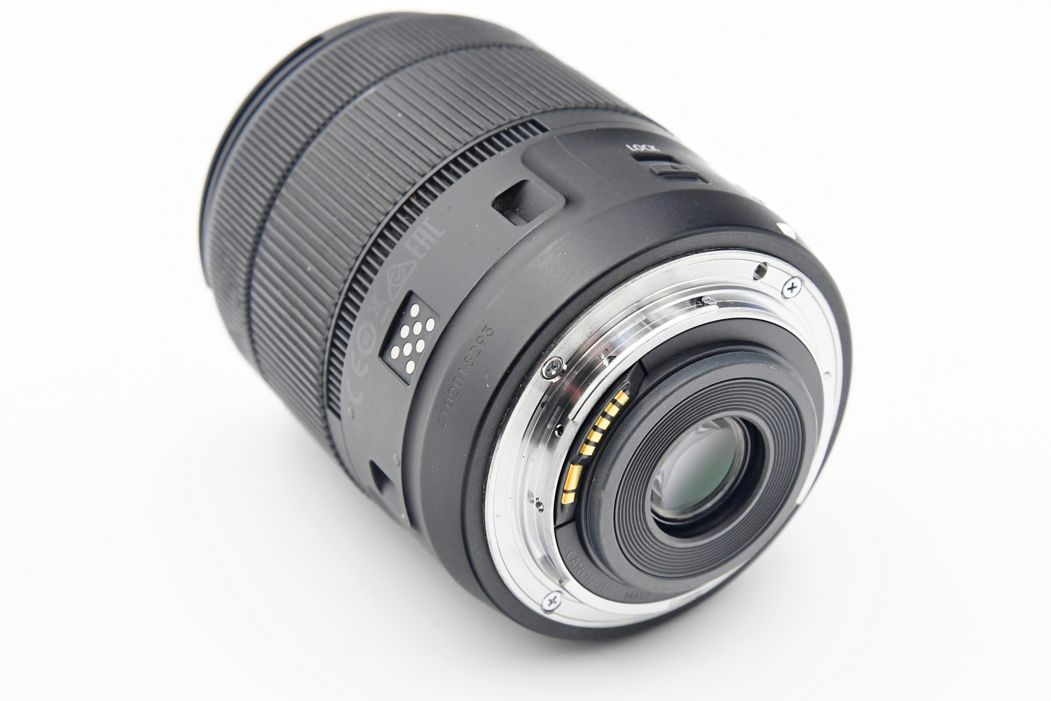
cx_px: 526
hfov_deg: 24.8
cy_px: 350
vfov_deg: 16.7
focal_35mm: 82
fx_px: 2394
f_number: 8
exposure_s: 1/100
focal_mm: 55
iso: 1600
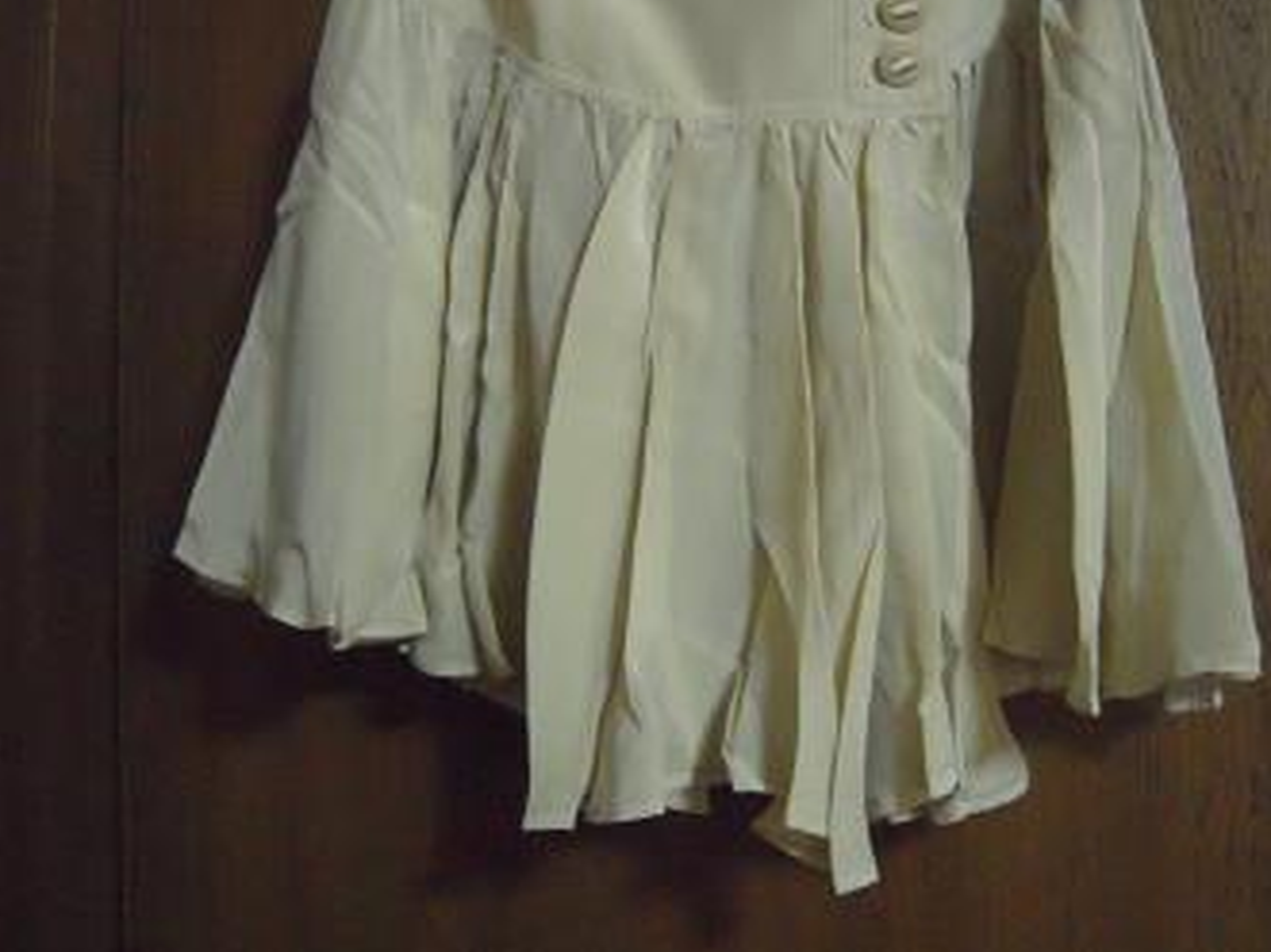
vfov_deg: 41.6
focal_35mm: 34
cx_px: 707
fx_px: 1248
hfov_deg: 53.9
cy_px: 390
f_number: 2.7
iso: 1600
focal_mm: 5
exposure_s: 1/125
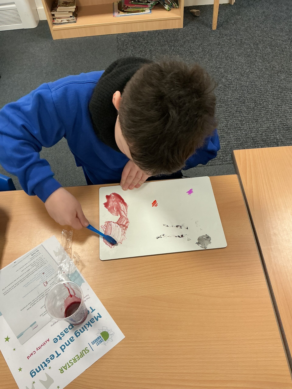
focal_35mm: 29
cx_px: 146
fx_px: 326
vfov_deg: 61.7
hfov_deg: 48.2
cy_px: 194
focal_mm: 3
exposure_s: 1/60
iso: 80
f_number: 1.8
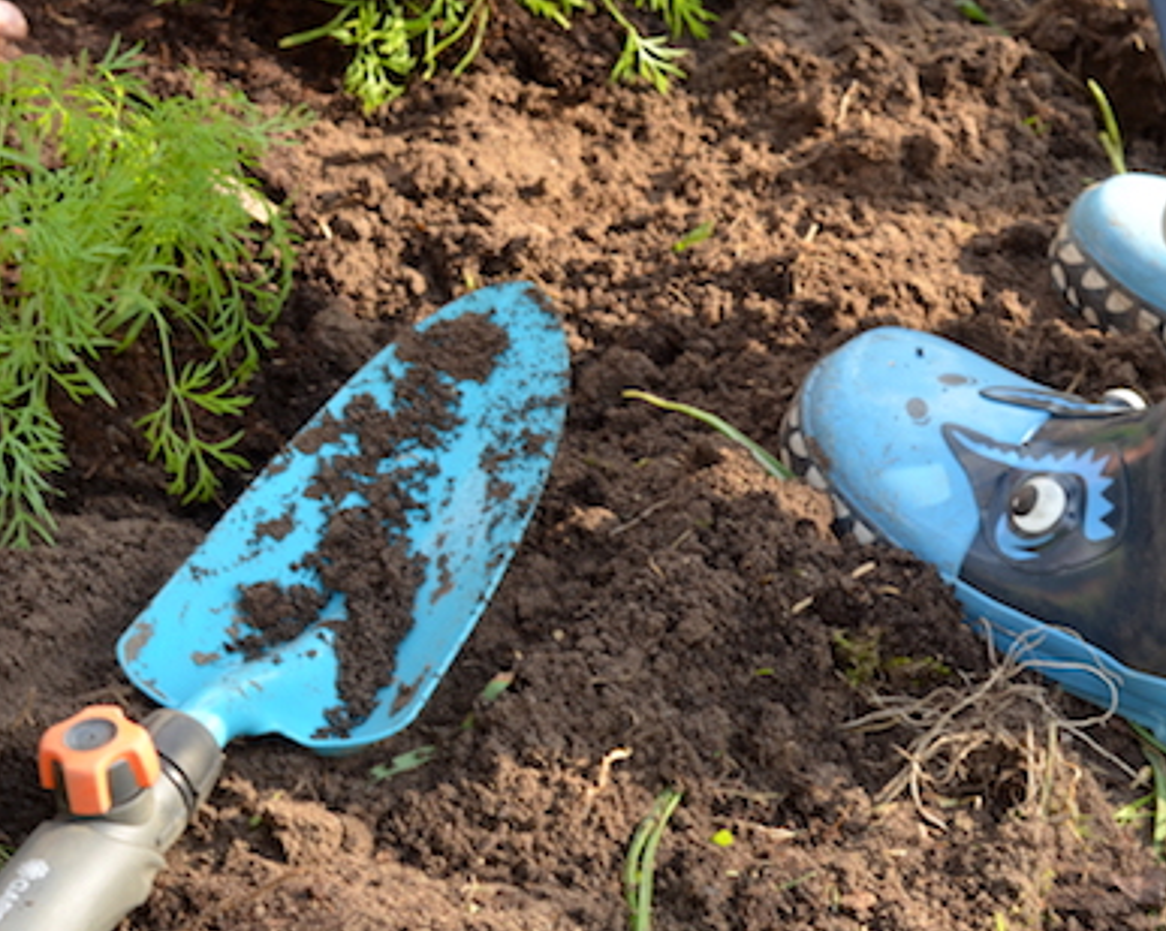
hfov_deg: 17.5
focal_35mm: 109
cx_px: 883
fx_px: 3759
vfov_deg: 14.1
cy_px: 481
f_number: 8
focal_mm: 50
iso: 220
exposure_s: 1/60
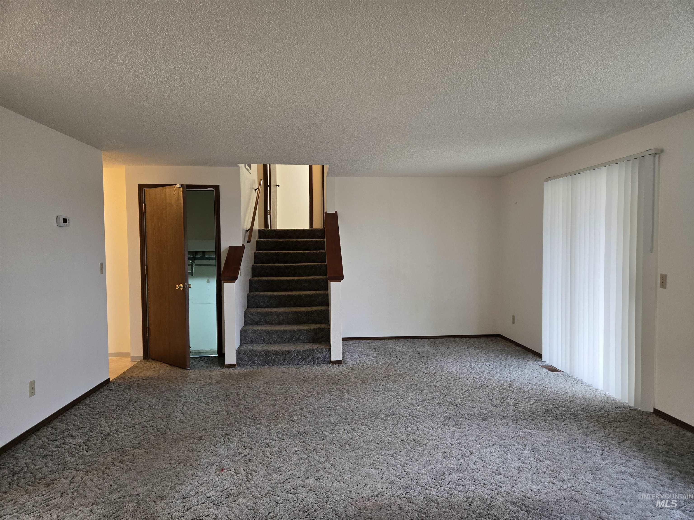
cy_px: 260
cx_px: 347
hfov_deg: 73.9
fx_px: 461
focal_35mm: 23
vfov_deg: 58.9
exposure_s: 1/120
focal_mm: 5.4
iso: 400
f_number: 1.8
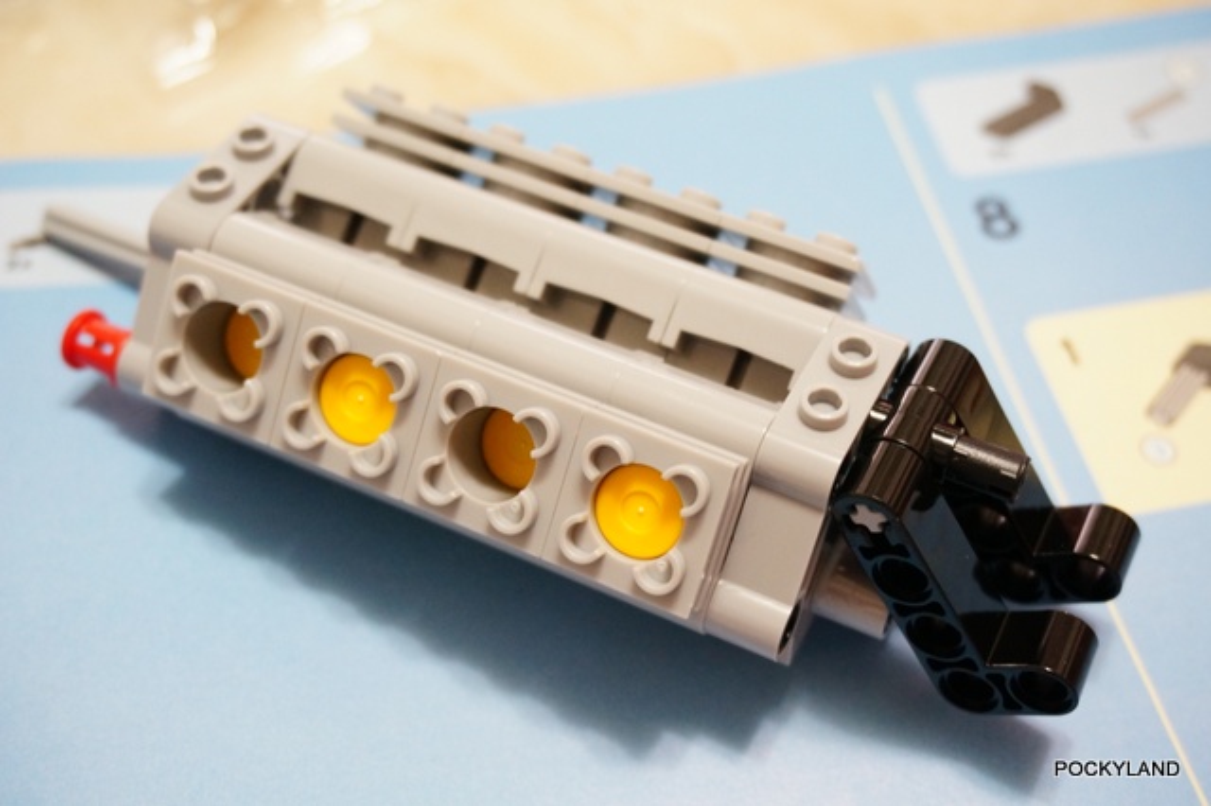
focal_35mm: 50
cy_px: 403
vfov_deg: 27.2
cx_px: 606
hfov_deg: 40.0
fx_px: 1664
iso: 1600
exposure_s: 1/15
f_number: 5
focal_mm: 33
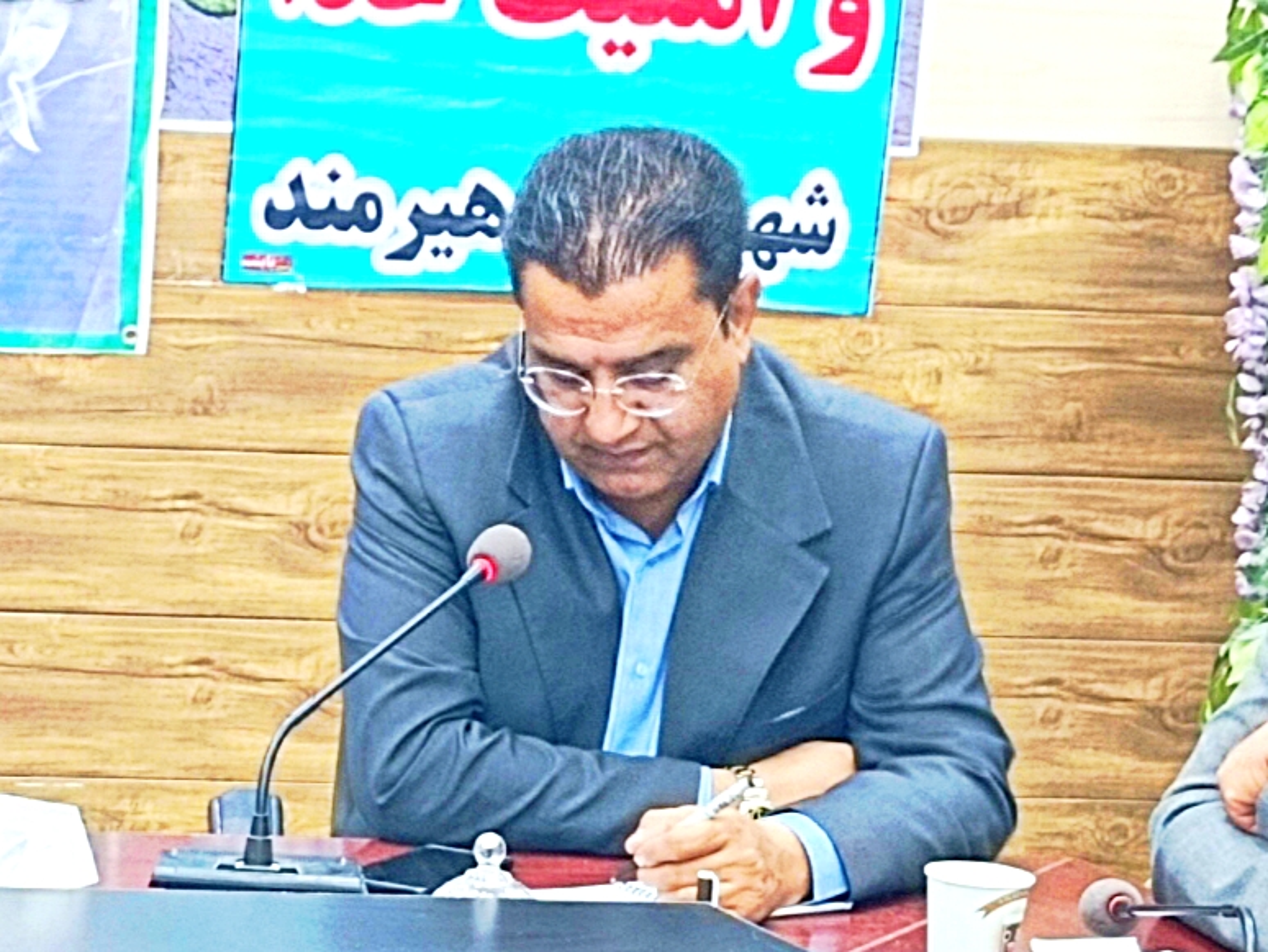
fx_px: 843
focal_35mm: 23
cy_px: 476
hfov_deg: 73.9
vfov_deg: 58.9
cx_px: 634
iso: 559
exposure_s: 1/100
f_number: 1.65
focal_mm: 6.11
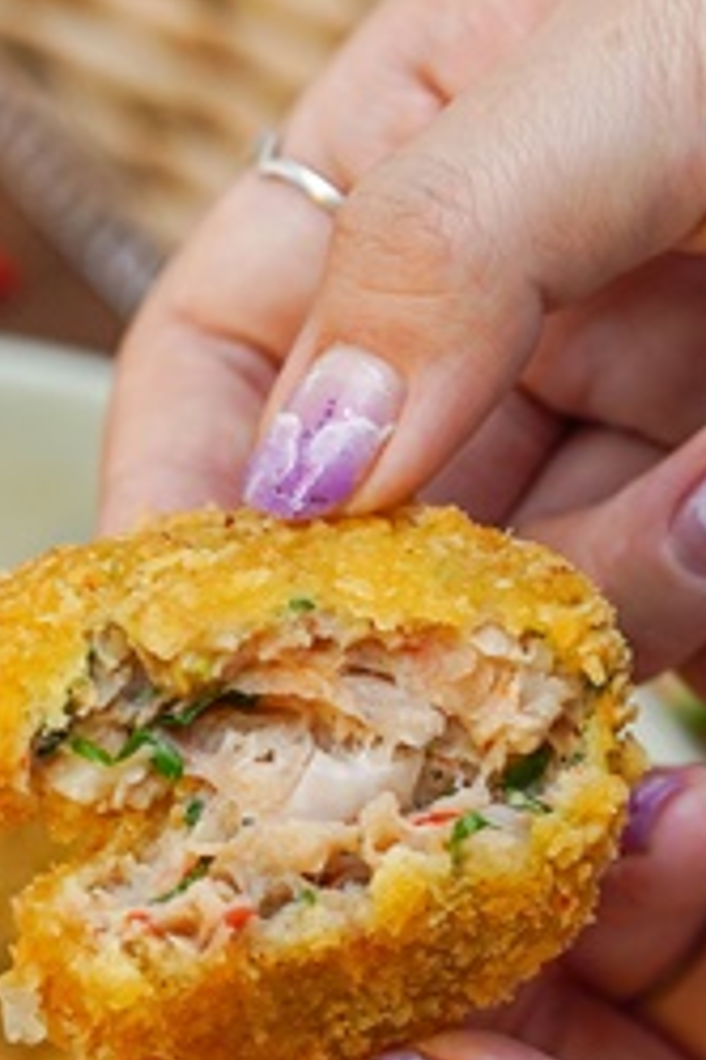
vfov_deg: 6.4
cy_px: 641
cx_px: 293
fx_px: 9442
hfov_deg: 4.3
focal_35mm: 321
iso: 400
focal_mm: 100
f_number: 5
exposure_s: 1/100
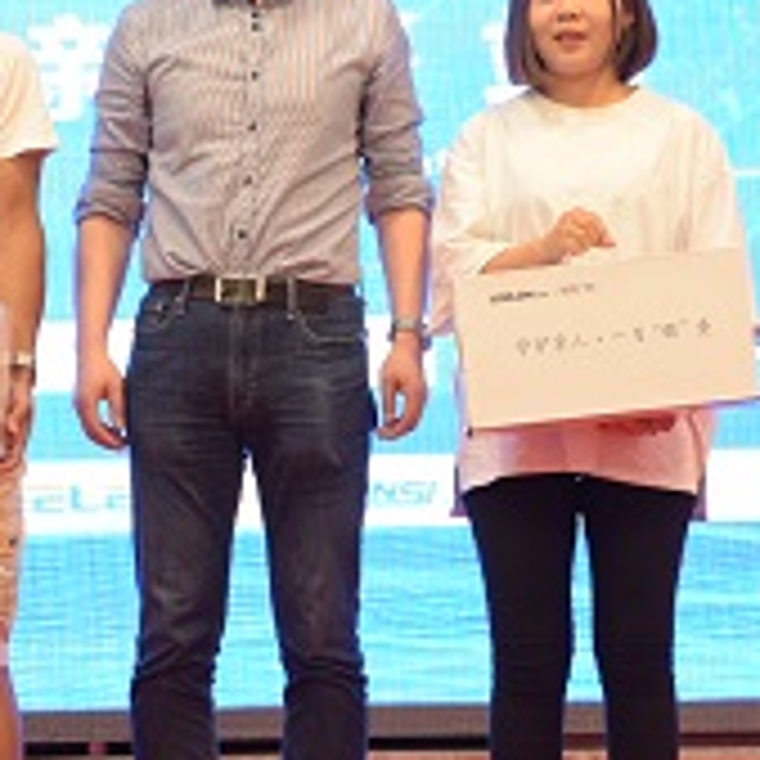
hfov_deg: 12.6
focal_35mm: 138
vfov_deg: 12.6
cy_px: 259
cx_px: 243
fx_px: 3428
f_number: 4
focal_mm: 55
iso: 2500
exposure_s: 1/160
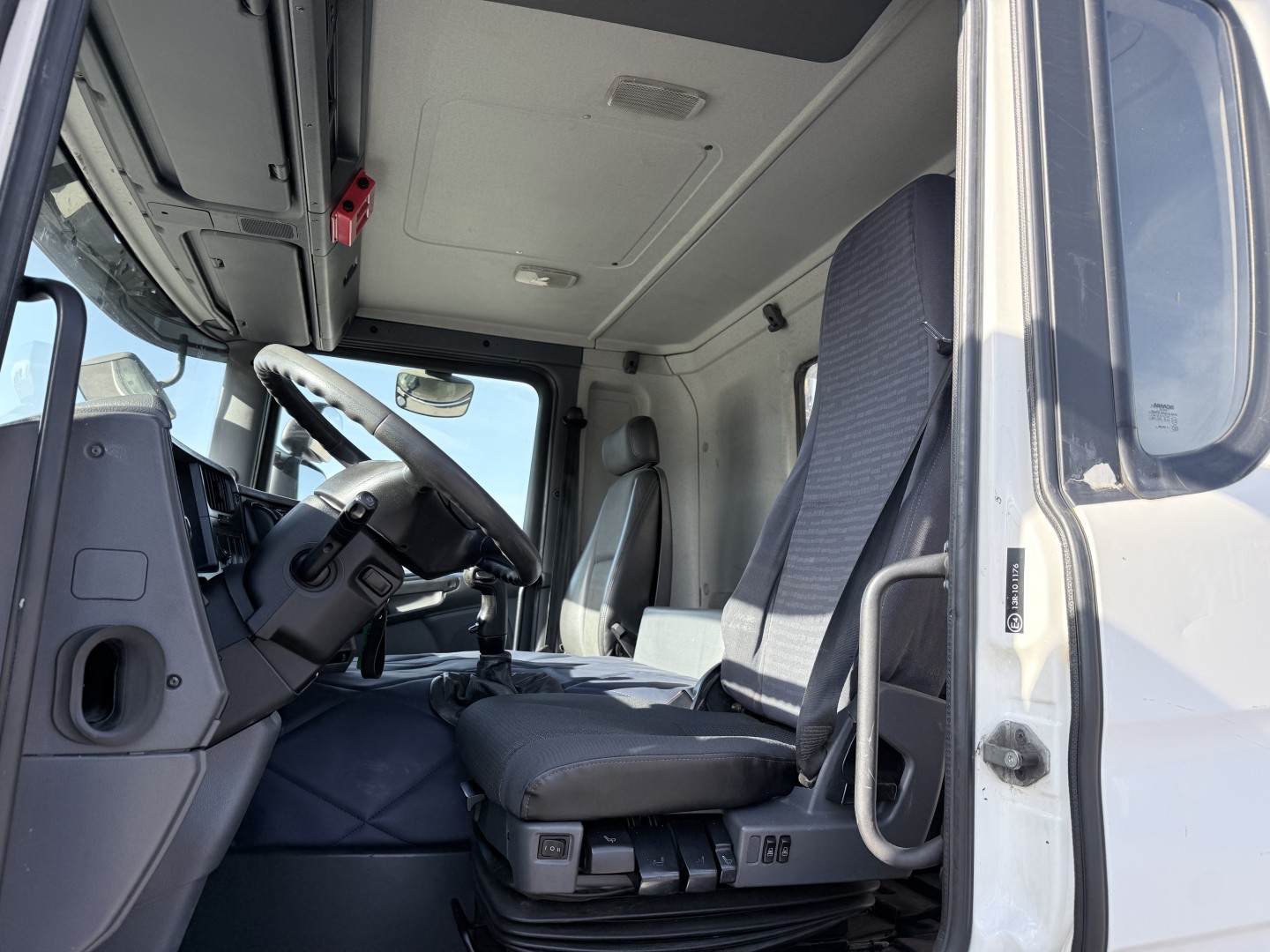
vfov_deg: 56.8
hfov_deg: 71.6
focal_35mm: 24
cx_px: 635
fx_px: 881
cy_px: 476
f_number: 1.78
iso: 100
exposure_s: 1/1139
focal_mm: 6.76
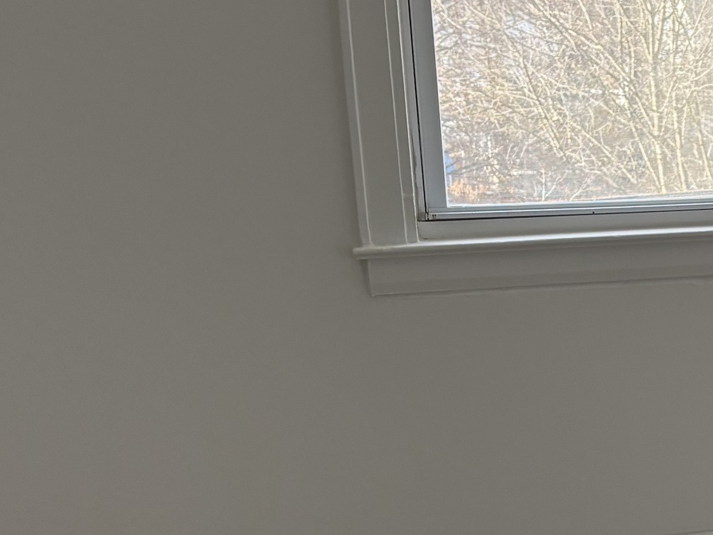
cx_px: 910
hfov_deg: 21.4
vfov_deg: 17.7
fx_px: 1710
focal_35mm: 83
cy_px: 405
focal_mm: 5.96
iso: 64
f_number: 1.6
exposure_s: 1/229
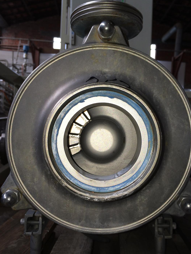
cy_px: 140
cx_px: 102
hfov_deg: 40.7
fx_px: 258
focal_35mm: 35
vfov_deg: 52.5
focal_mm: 4.12
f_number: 2.2
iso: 32
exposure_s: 1/107
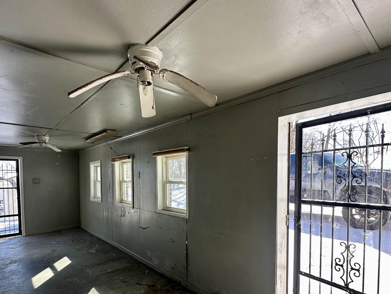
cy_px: 187
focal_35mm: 20
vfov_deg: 64.8
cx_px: 176
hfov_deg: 81.5
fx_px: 226
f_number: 2.2
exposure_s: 1/99
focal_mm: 2.22
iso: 40
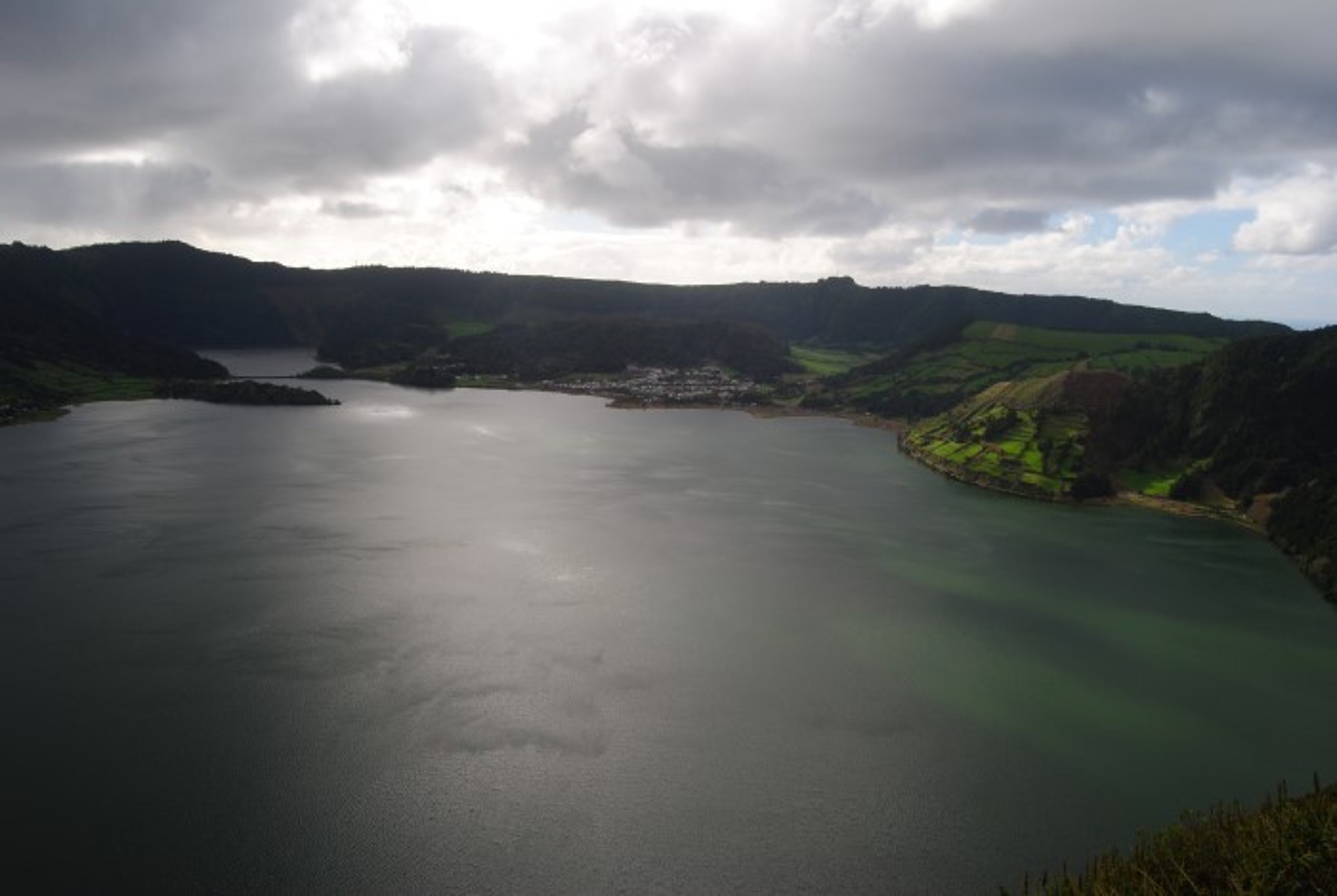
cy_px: 448
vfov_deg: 48.1
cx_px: 668
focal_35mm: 27
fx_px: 1004
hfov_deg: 67.3
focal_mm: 18
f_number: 10
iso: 140
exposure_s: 1/250
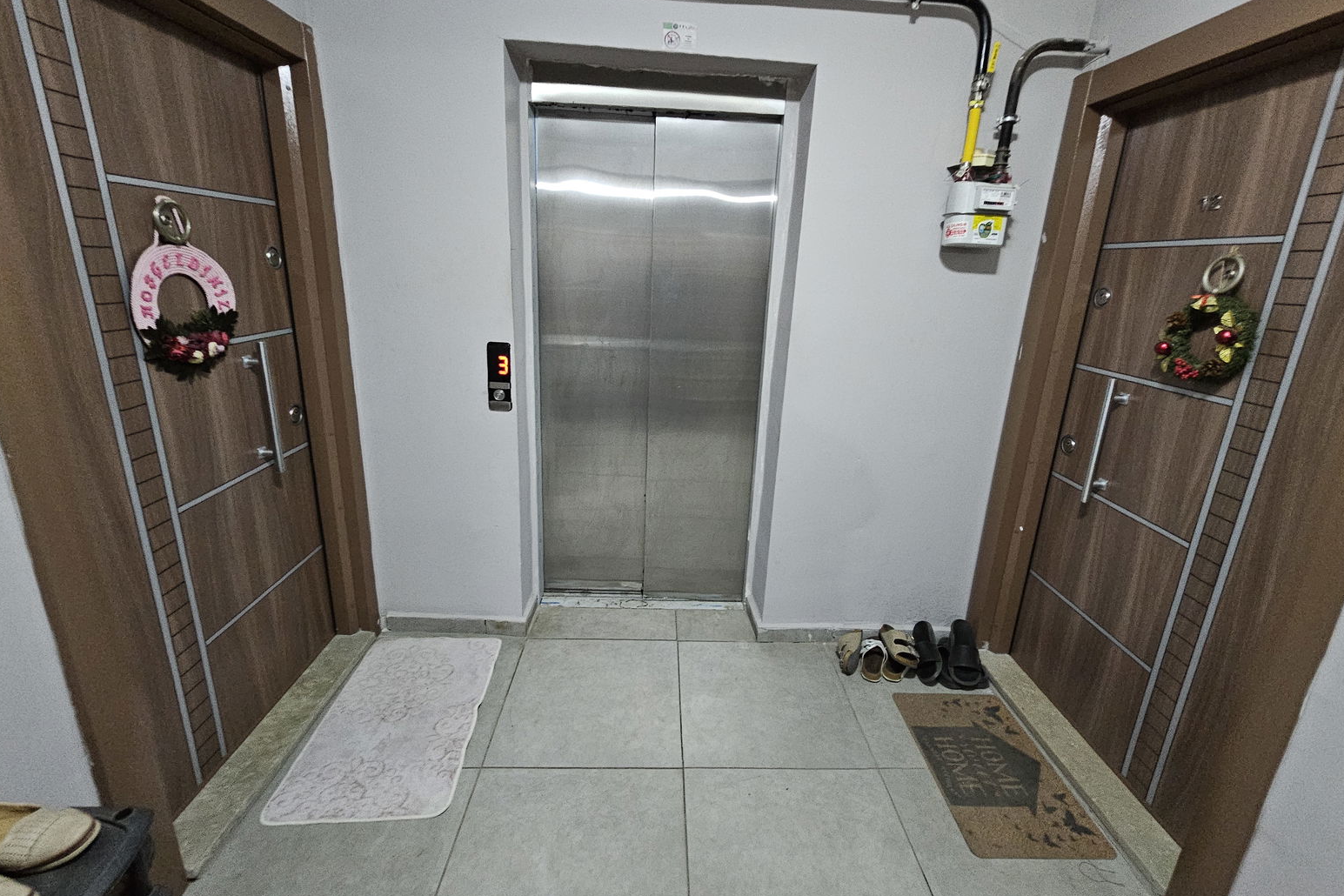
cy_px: 435
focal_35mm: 14
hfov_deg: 104.2
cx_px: 685
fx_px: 523
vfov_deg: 81.2
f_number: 2.2
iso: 640
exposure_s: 1/24
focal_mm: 2.2
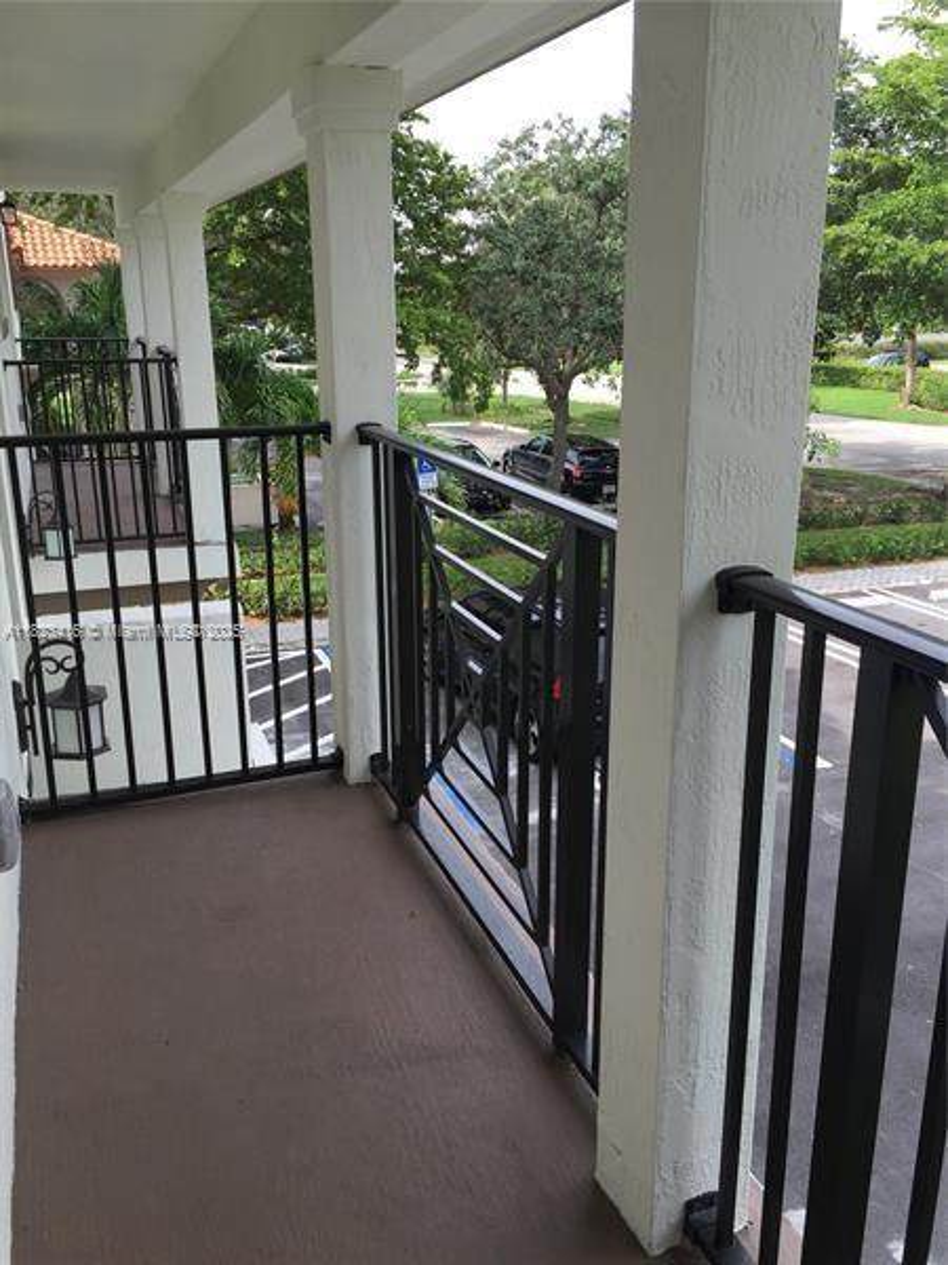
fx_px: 1059
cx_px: 474
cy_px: 632
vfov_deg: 61.7
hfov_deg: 48.2
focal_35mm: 29
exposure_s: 1/455
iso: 32
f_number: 2.2
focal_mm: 4.15
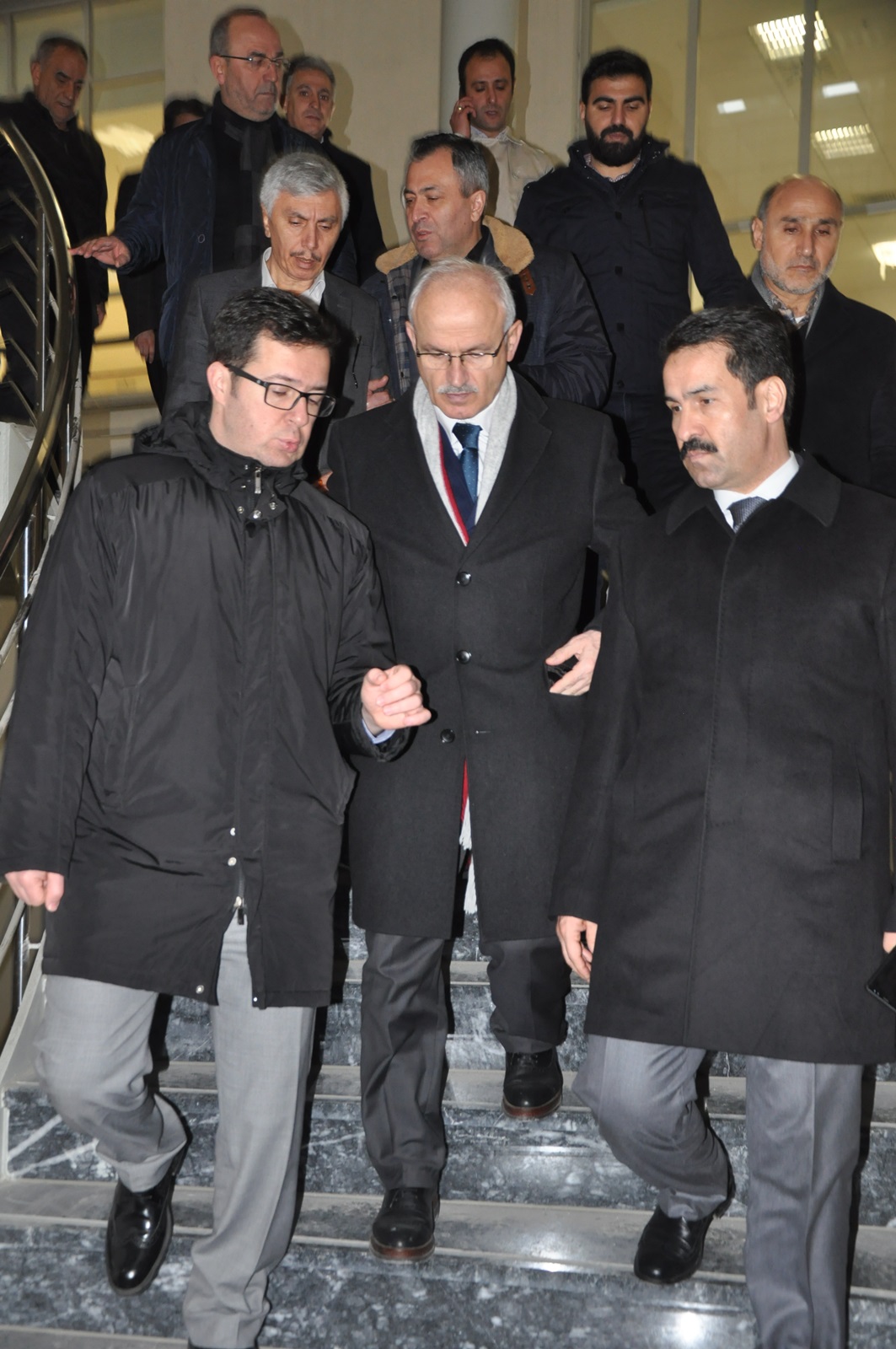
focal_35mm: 36
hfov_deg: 36.8
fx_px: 1347
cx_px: 448
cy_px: 674
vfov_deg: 53.2
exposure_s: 1/60
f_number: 3.8
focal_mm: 24
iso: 800
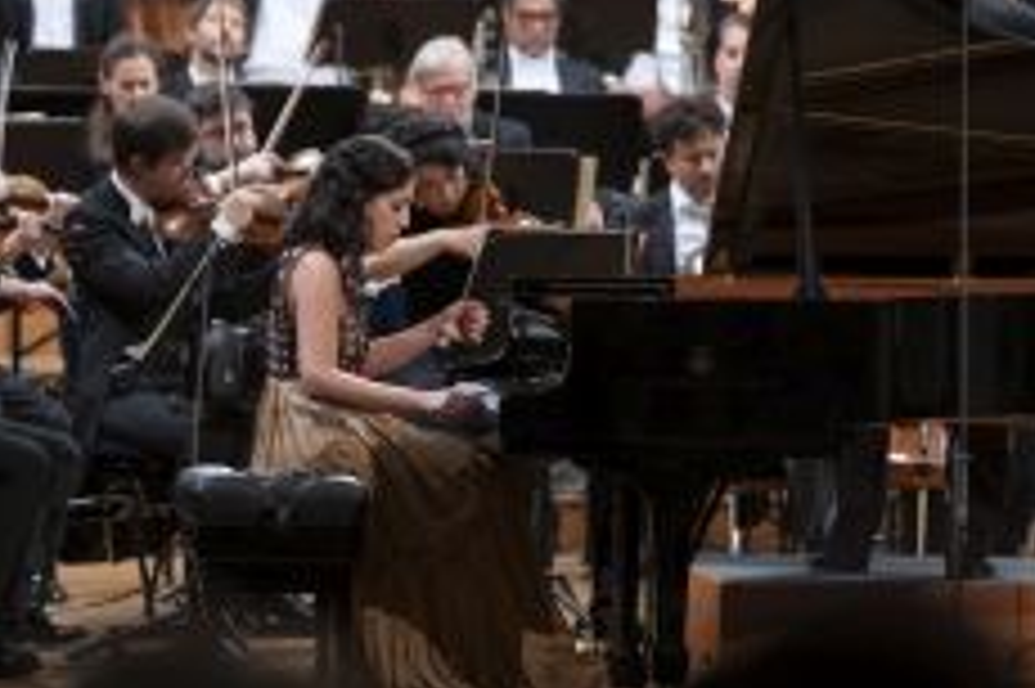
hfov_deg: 5.9
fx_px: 9998
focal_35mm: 348
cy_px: 299
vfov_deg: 3.9
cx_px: 536
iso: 2000
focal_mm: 200
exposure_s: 1/200
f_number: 3.5
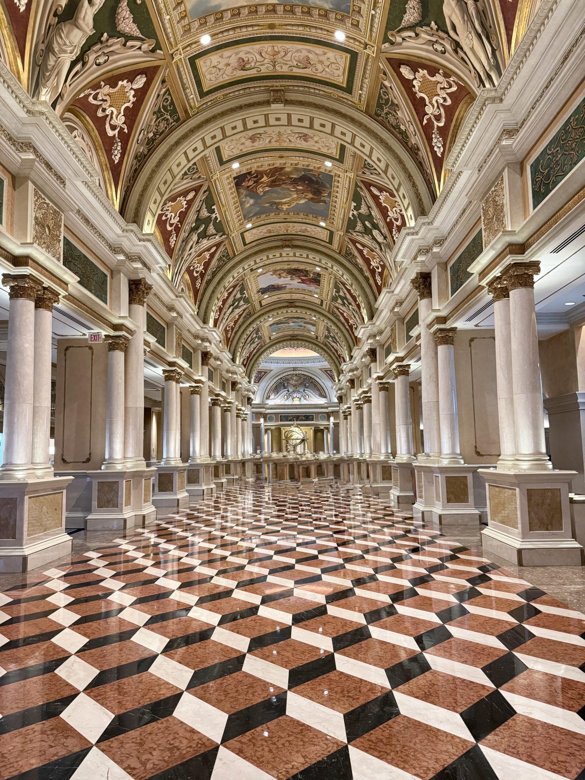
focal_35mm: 24
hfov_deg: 56.8
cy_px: 390
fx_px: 541
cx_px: 292
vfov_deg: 71.6
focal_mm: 6.76
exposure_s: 1/57
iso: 400
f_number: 1.78
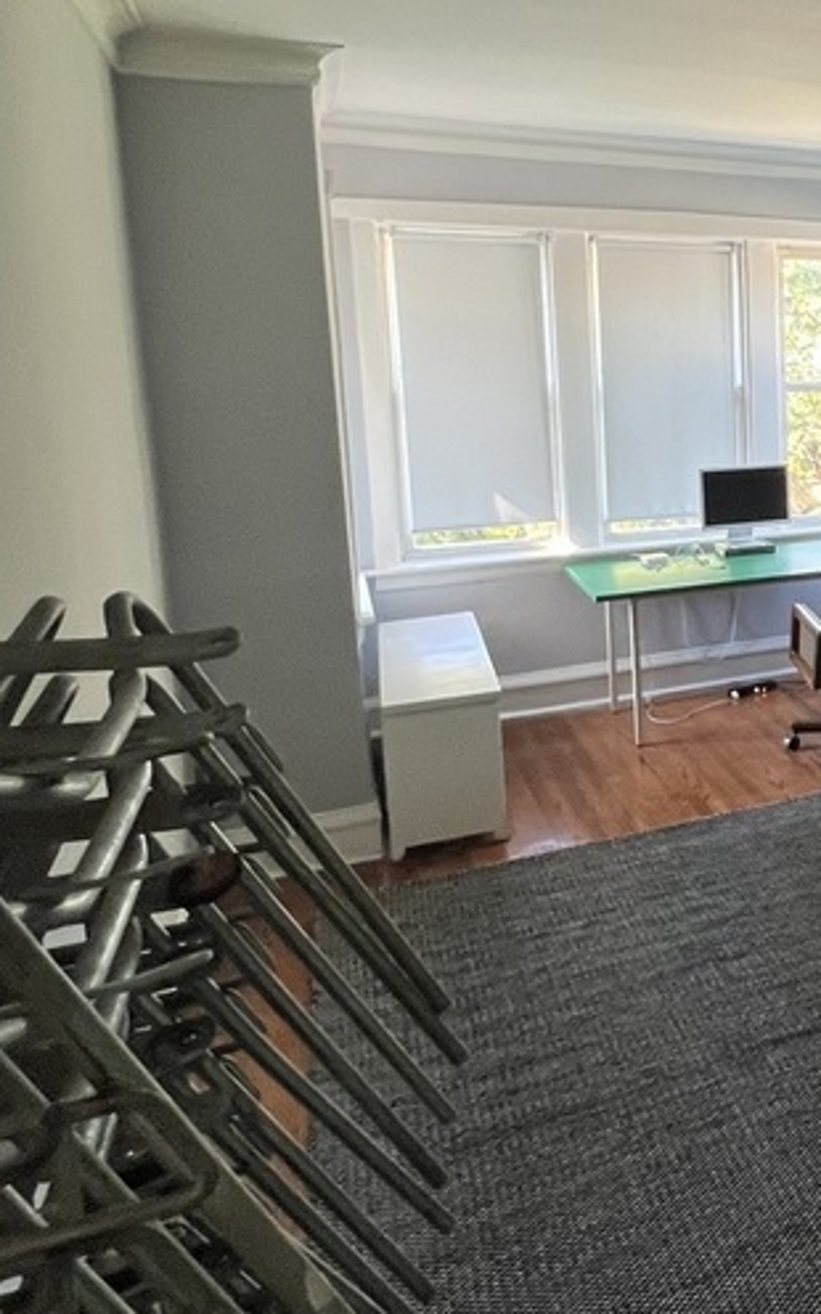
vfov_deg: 62.1
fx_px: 1074
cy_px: 495
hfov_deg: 33.6
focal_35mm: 30
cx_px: 996
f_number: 1.8
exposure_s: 1/90
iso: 250
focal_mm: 1.57
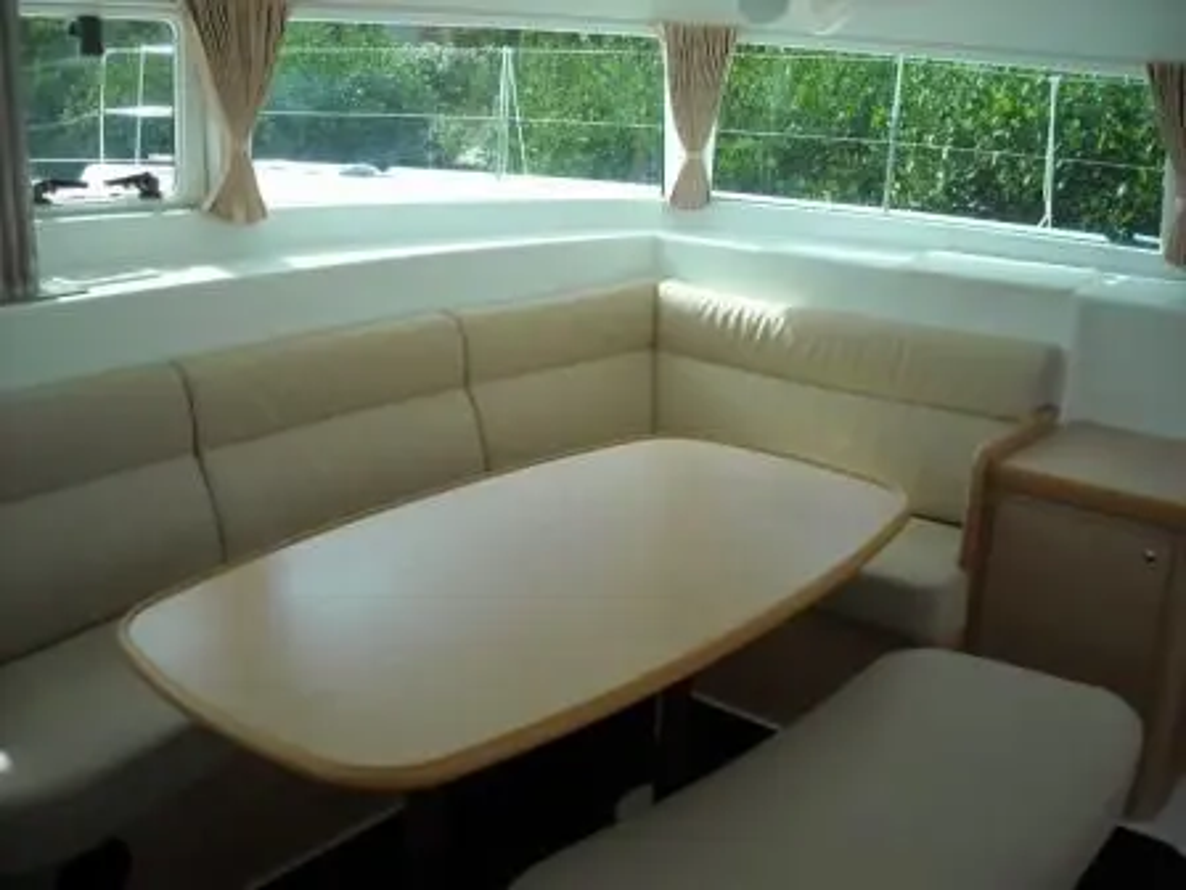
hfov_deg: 52.6
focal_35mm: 35
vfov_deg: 40.7
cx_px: 593
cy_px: 445
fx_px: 1199
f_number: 2.8
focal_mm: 5.7
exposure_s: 1/296
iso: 64
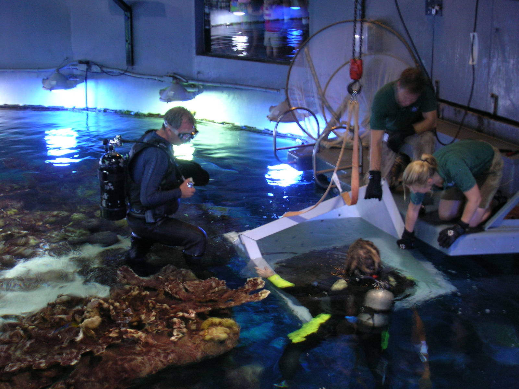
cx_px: 260
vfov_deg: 25.2
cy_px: 194
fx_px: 870
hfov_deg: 33.2
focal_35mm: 58
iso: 100
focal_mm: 9.7
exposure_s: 1/6
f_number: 3.5
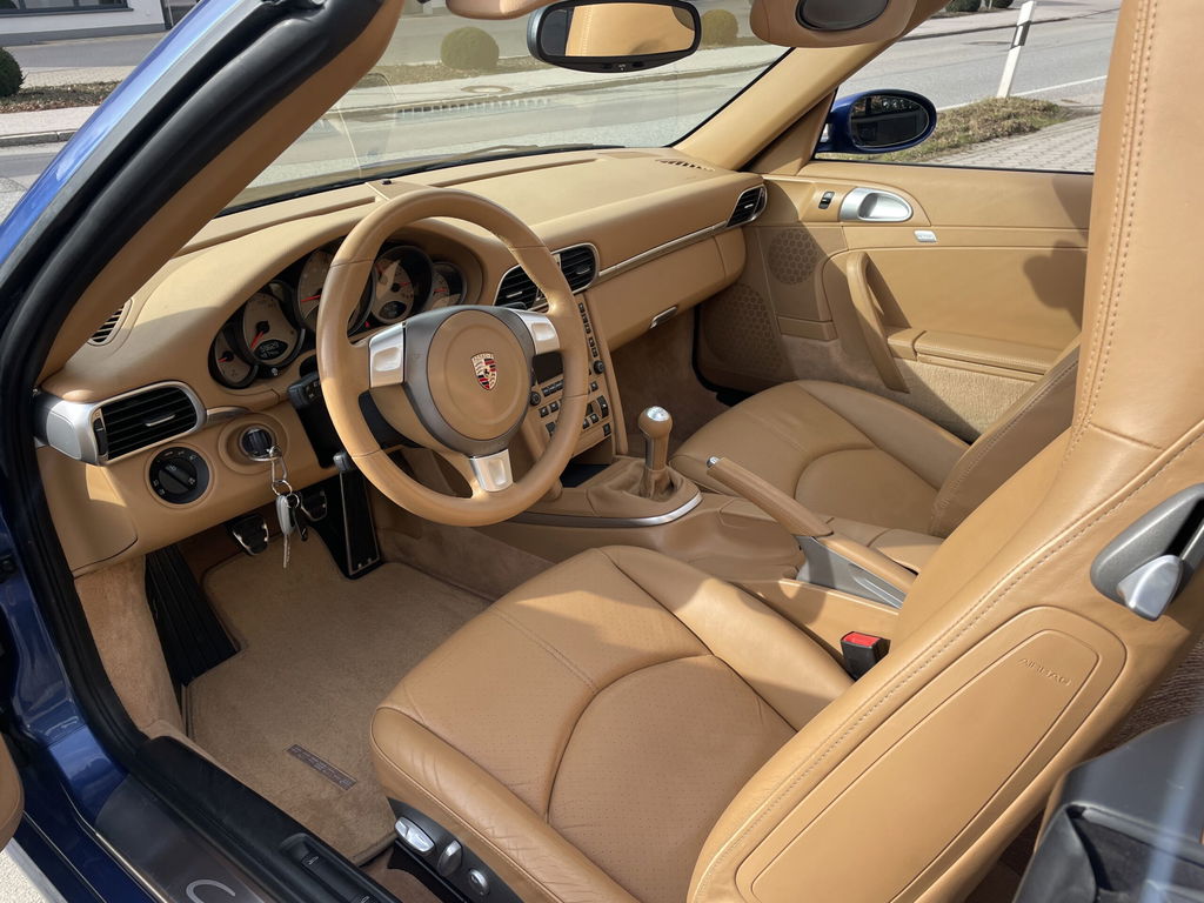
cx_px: 602
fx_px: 904
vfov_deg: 53.1
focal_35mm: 26
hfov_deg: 67.3
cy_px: 452
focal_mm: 4.2
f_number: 1.6
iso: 32
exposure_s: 1/979
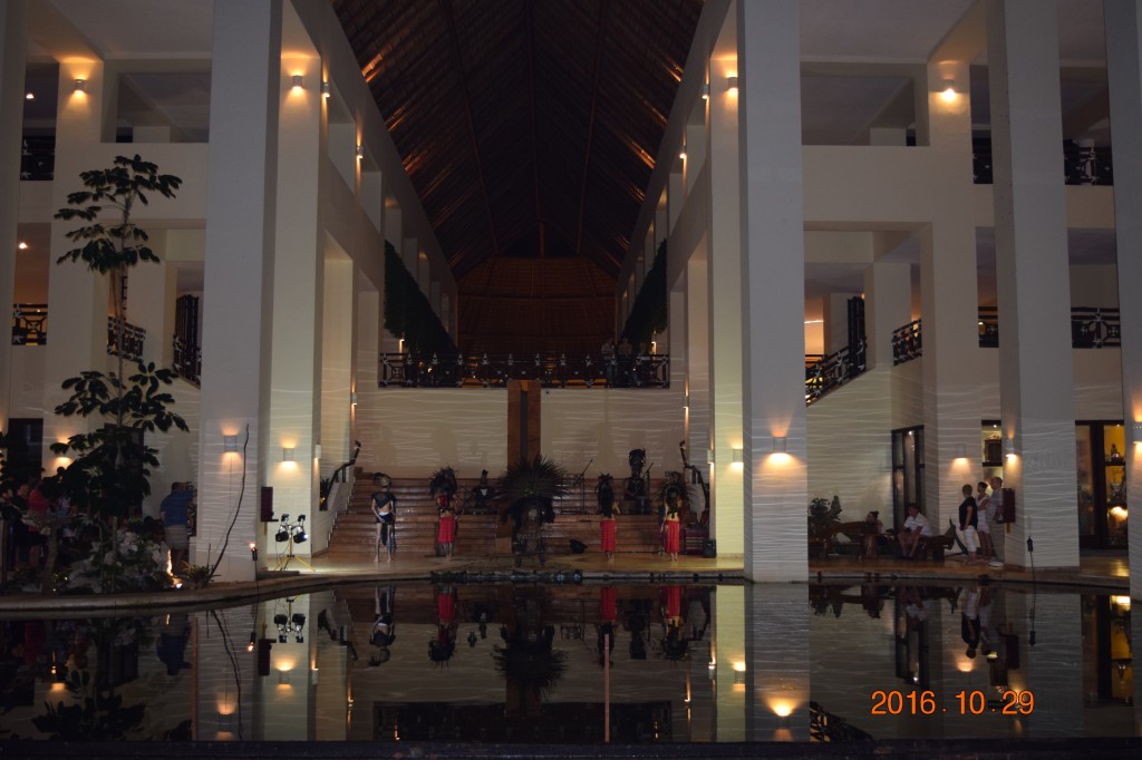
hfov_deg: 51.3
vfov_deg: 35.5
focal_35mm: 38
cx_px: 571
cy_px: 380
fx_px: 1189
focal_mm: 25
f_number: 4
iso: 720
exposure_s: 1/30
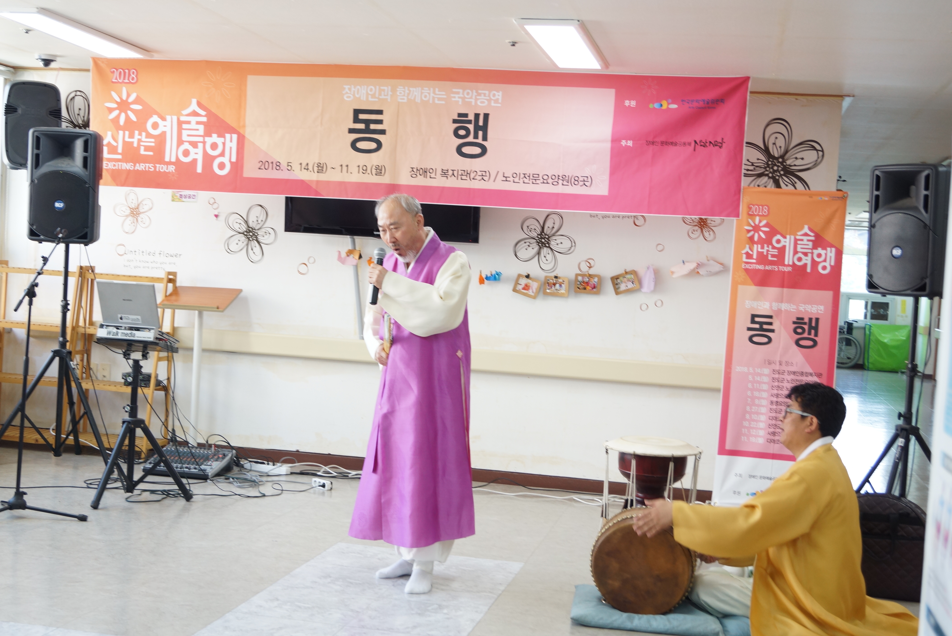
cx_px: 476
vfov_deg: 29.9
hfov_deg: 43.6
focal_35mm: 45
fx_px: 1191
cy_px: 318
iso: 320
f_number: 4.5
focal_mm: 30
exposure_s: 1/50
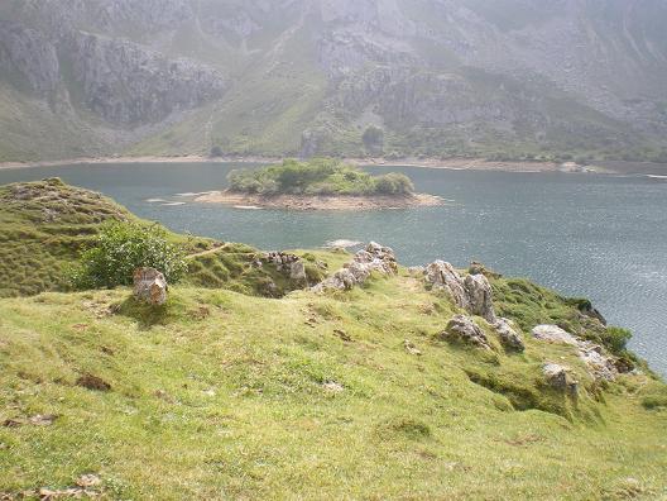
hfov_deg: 49.0
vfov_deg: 37.7
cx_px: 334
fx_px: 732
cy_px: 250
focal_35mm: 38
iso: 64
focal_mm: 6.3
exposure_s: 1/160
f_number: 4.6
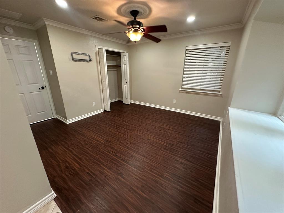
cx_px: 142
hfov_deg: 102.1
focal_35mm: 14
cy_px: 106
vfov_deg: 85.7
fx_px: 115
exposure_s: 1/60
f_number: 2.2
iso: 500
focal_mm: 2.22
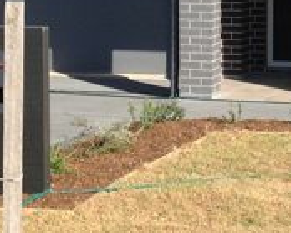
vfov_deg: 10.7
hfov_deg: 13.3
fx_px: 1240
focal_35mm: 144
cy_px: 36
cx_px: 261
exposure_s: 1/1439
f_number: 2.4
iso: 50
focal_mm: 4.28
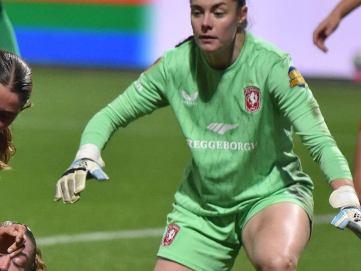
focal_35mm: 640
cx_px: -47
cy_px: 256
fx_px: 6673
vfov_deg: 2.3
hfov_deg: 3.1
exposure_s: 1/640
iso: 2500
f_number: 2.8
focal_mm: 180
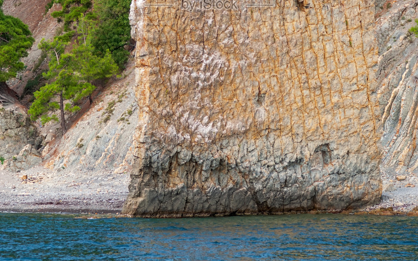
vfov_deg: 6.7
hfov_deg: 10.8
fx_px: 2219
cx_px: 209
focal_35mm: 195
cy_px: -14
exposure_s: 1/750
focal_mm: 85
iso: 100
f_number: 3.3
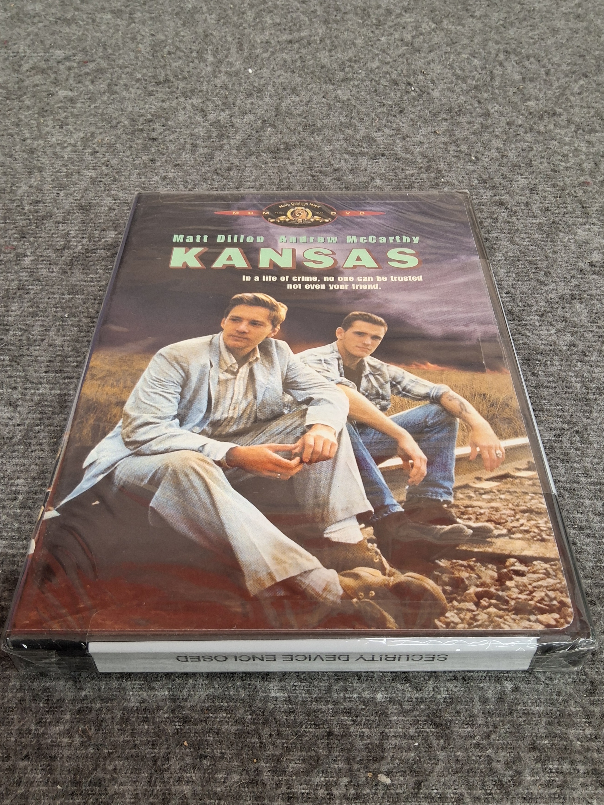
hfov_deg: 54.9
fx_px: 582
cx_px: 302
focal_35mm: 25
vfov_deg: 69.4
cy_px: 402
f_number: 2
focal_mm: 3.08
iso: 200
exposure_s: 1/40
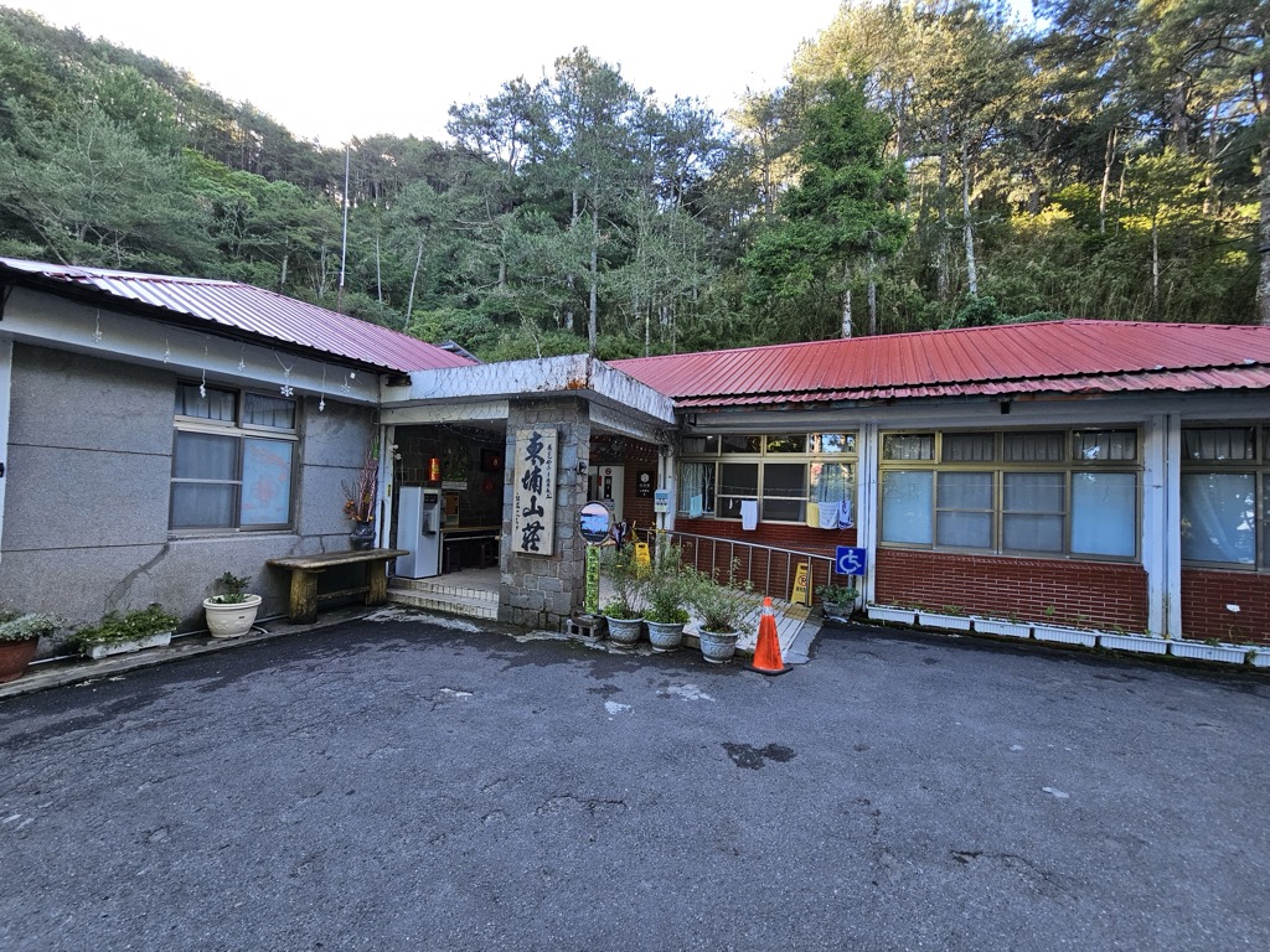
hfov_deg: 106.2
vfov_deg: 89.9
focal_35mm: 13
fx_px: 477
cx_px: 635
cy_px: 476
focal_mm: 2.2
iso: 100
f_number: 2.2
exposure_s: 1/207
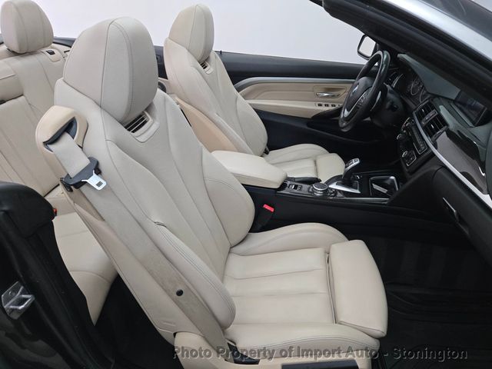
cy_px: 184
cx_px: 246
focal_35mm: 23
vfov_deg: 58.9
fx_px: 327
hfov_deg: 73.9
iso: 125
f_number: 1.8
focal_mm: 5.4
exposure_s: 1/120
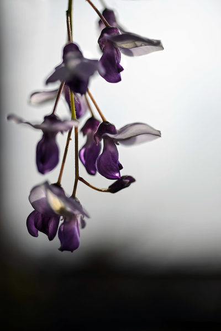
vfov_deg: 36.2
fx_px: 506
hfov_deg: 24.6
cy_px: 166
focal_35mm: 55
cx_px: 110
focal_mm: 55
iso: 100
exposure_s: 1/2500
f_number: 2.8
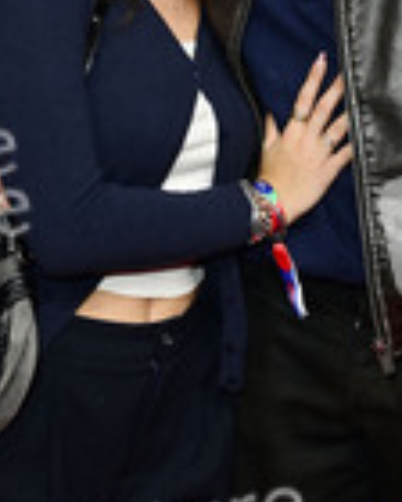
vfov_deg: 18.5
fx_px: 1517
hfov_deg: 15.1
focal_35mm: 102
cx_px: 237
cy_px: 36
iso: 800
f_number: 6.3
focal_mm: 38
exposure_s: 1/250
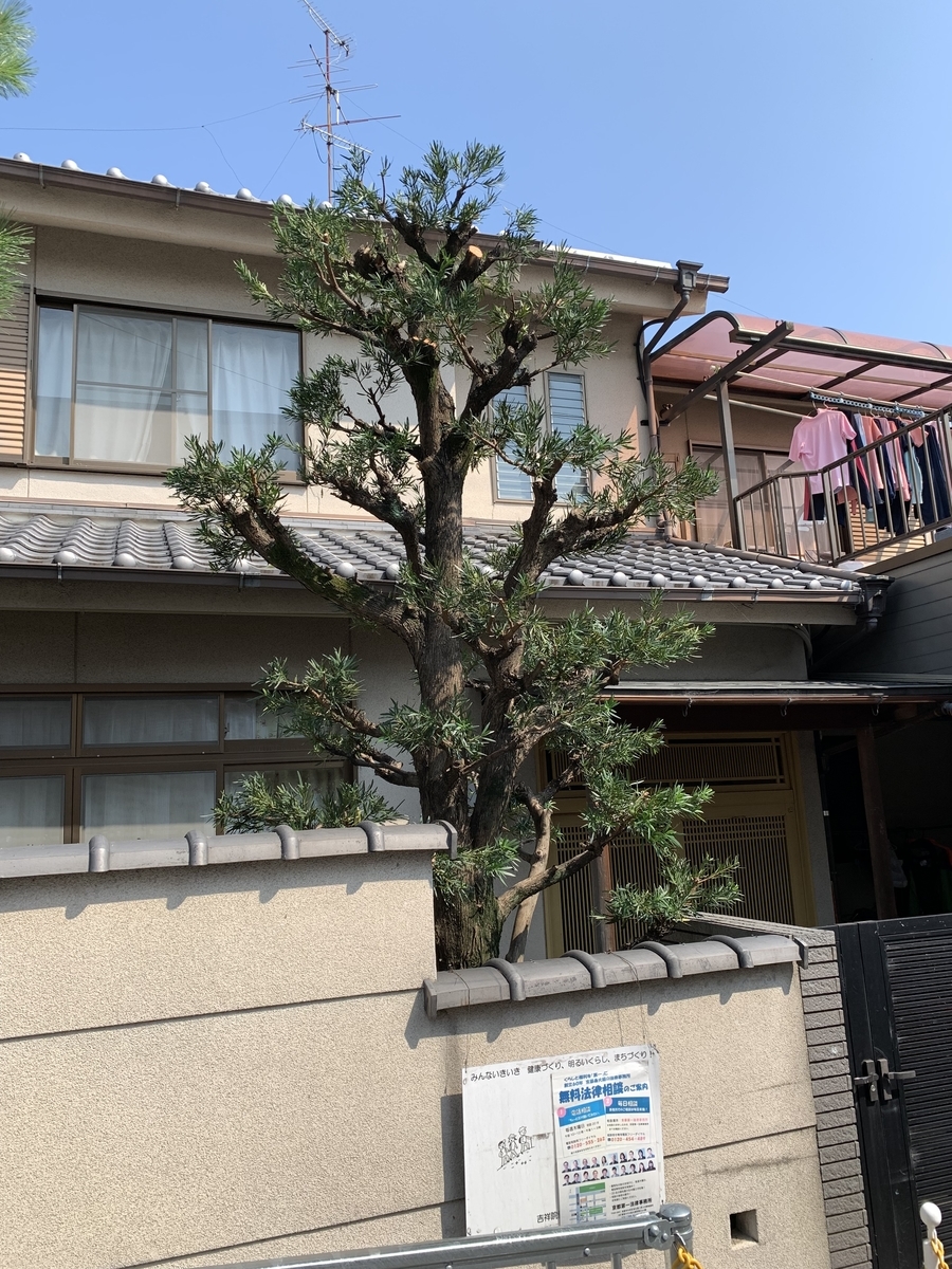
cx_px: 476
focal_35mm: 26
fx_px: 953
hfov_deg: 53.1
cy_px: 634
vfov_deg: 67.3
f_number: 1.8
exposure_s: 1/1585
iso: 25
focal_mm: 4.25
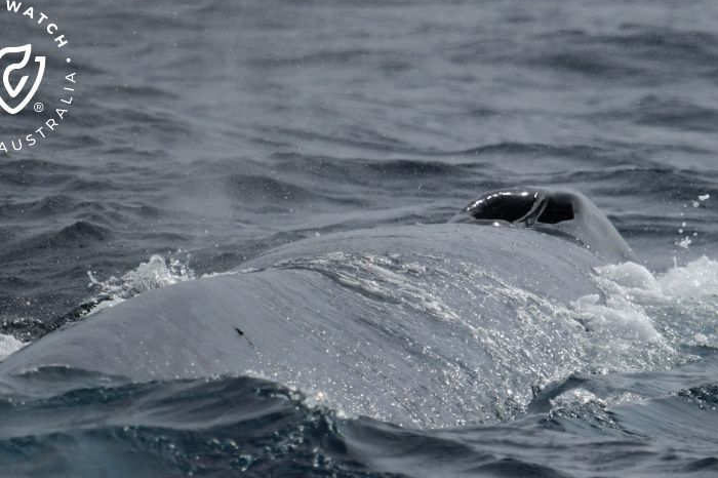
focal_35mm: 686
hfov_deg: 3.0
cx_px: 328
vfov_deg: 2.0
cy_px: 267
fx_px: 13675
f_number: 6.3
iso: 800
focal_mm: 600
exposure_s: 1/8000
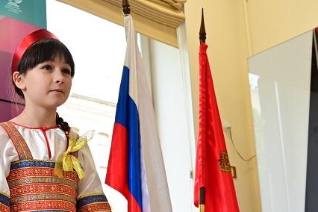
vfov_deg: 19.6
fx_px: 601
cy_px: 193
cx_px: 90
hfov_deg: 29.3
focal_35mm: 68
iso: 500
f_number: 4
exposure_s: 1/160
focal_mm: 29
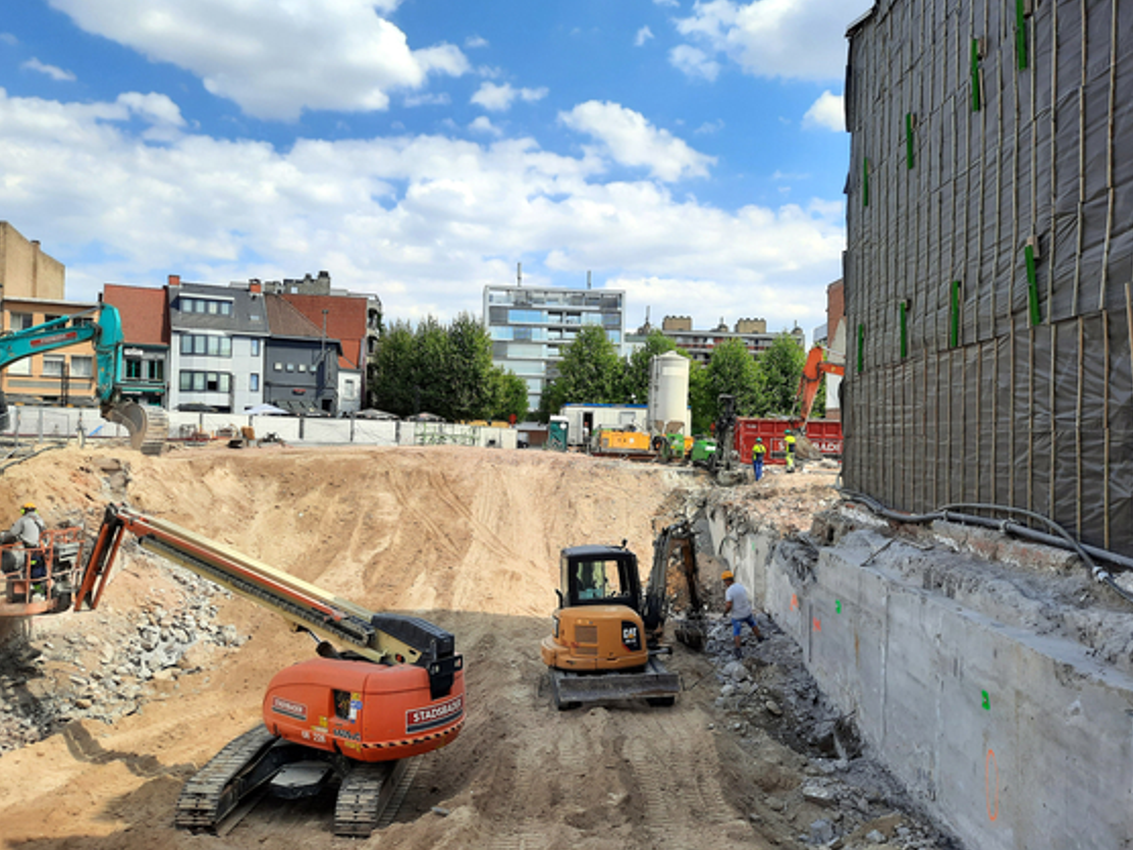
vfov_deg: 51.4
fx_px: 884
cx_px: 552
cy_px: 430
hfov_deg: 65.3
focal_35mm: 27
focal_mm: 4.6
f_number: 2
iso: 32
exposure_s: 1/1157
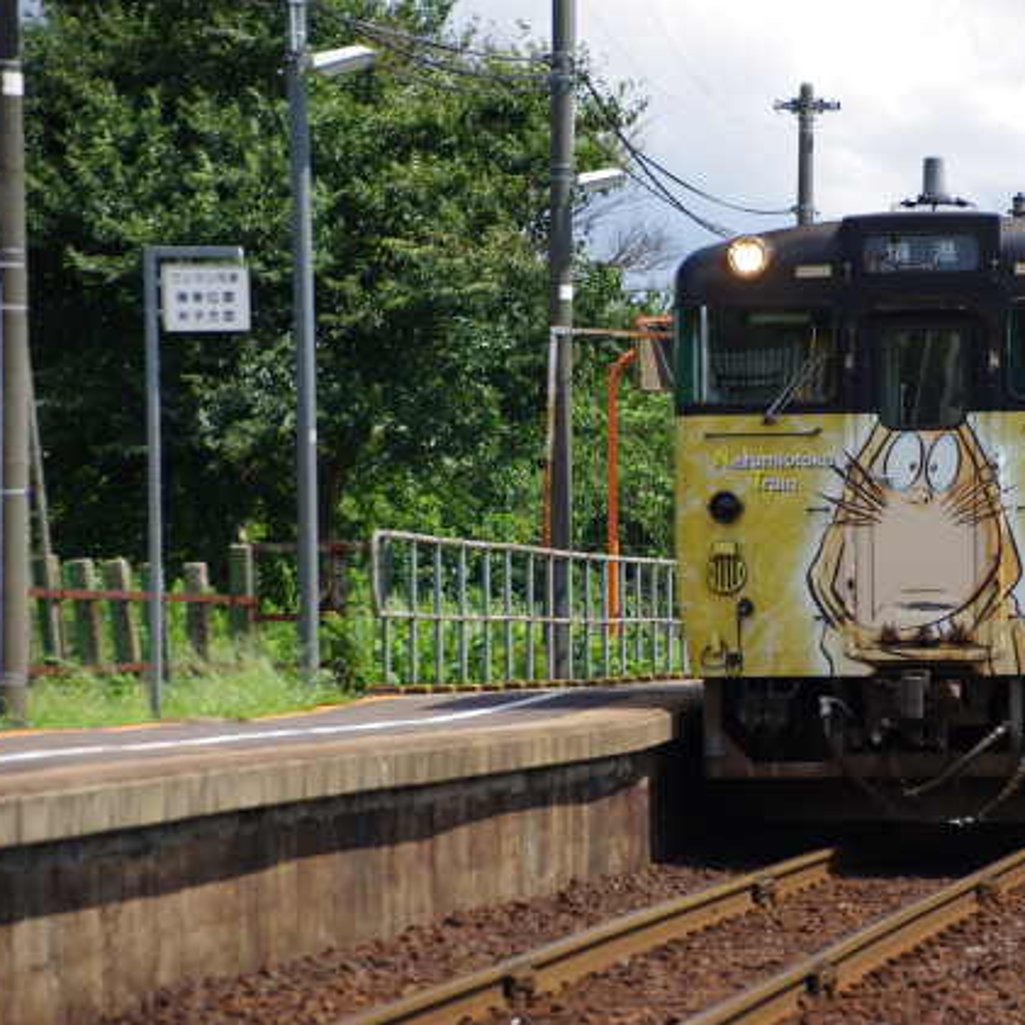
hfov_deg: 7.9
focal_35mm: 222
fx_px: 7437
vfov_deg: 7.9
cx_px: 745
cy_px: 514
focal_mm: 115
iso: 100
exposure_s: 1/250
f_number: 6.3
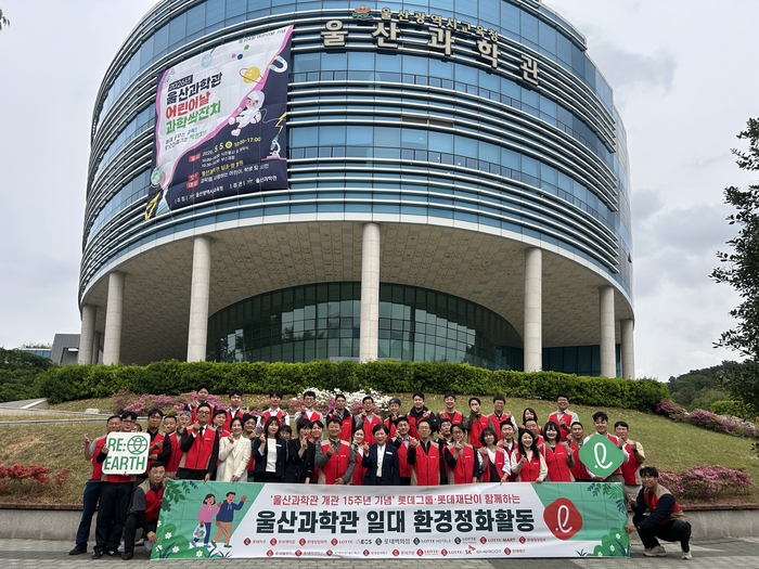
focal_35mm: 26
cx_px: 380
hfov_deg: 67.3
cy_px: 284
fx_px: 570
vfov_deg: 53.1
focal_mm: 5.7
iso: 50
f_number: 1.5
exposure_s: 1/2083
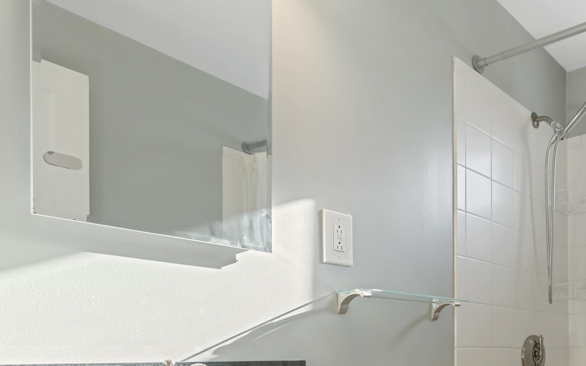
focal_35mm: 32
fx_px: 511
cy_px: 353
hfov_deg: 53.4
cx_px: 509
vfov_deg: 36.1
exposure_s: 1/45
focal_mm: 16
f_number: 8
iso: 800
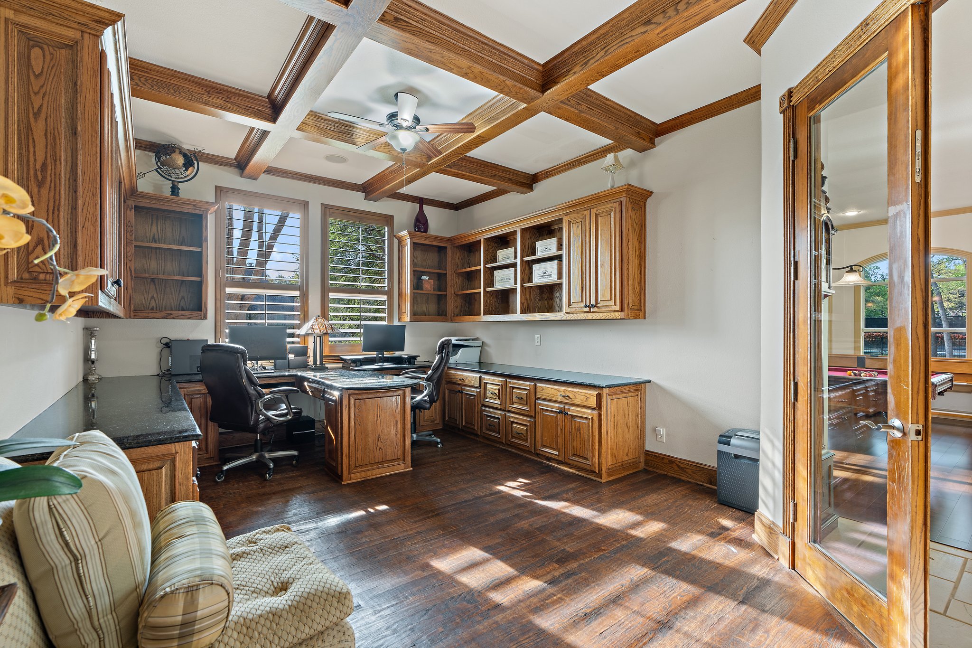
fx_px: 432
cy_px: 324
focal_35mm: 16
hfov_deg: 96.7
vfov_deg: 73.7
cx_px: 486
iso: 200
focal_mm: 16
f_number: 8
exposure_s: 1.6
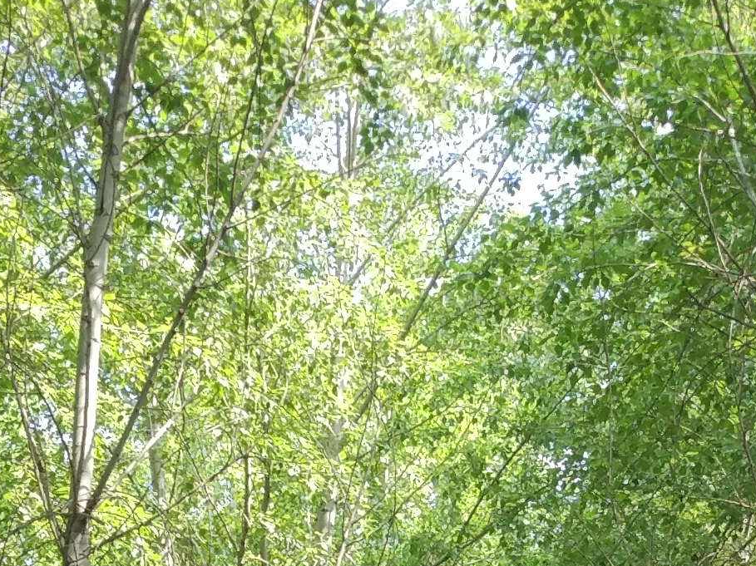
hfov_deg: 13.8
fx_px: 3100
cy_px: 1789
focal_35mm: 142
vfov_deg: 8.5
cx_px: 60
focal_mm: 4.26
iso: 100
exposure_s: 1/117
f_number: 2
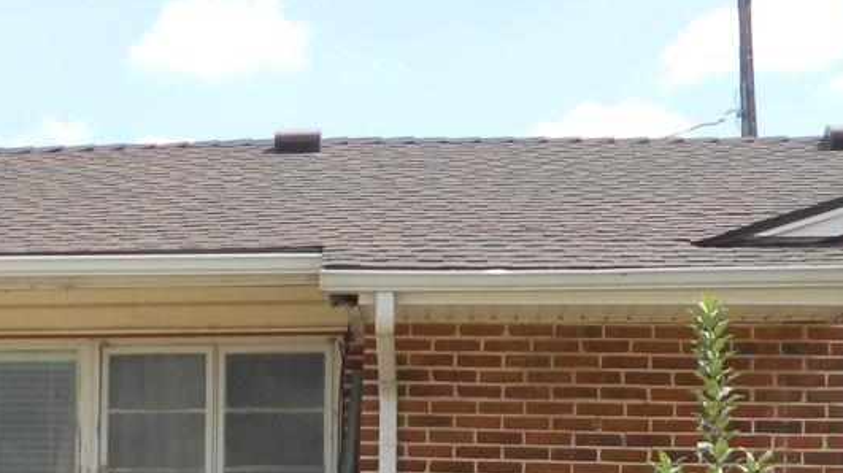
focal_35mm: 115
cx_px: -135
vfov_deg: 10.3
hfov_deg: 17.8
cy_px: 617
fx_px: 2569
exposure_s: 1/640
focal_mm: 6.2
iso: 80
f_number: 3.3
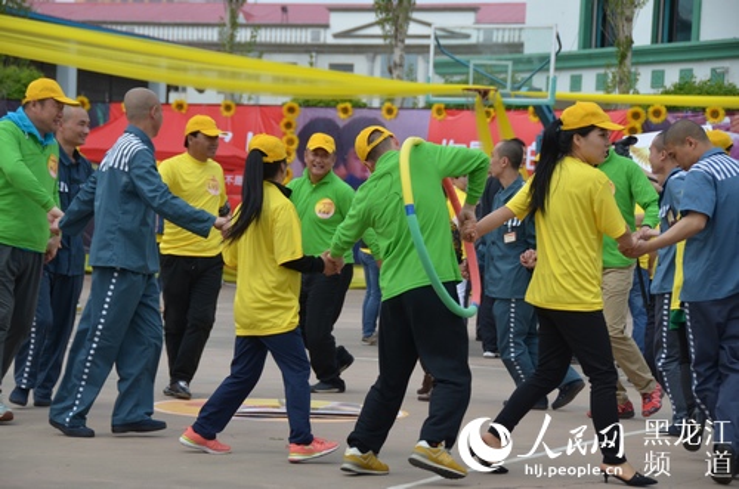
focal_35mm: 105
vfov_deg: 13.0
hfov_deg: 19.5
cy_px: 244
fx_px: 2151
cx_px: 370
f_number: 5
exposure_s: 1/500
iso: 110
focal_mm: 70
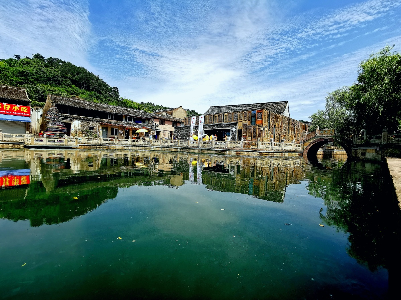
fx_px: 197
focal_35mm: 17
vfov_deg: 74.7
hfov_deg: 91.0
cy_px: 150
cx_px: 200
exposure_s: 1/702
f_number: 2.2
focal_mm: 2.26
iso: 50
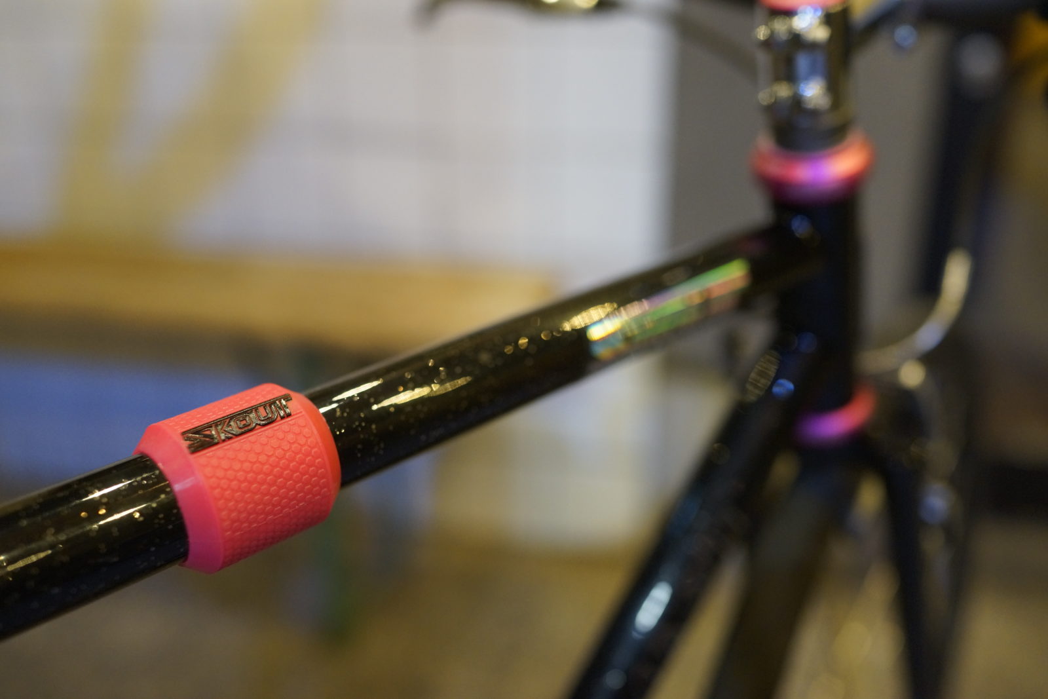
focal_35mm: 35
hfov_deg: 54.4
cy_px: 350
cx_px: 524
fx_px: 1019
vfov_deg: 37.9
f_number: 2.5
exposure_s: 1/160
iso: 3200
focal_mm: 35
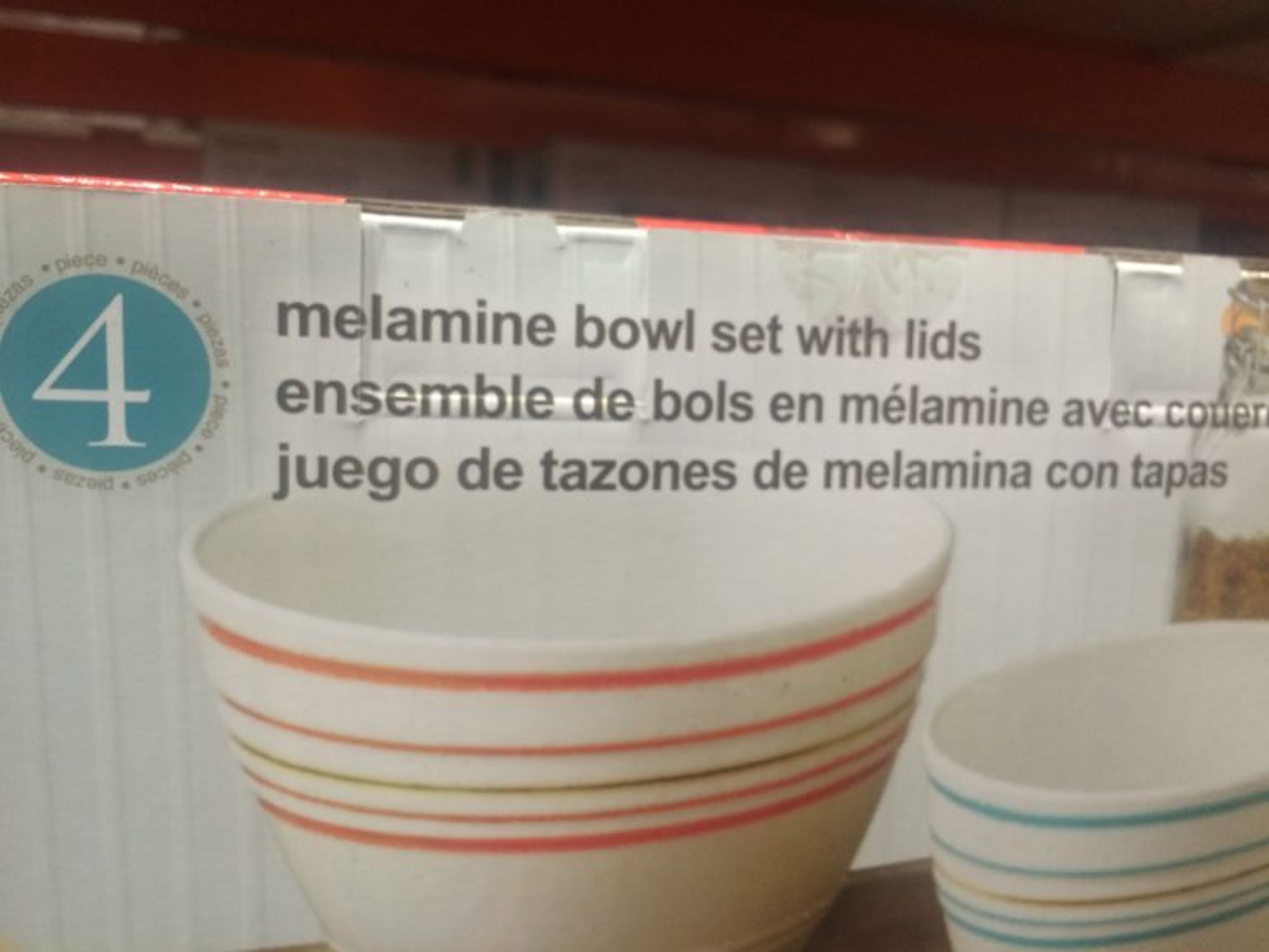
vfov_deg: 48.2
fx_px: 1063
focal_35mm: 29
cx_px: 634
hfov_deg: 61.7
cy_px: 476
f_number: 2.2
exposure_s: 1/30
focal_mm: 4.15
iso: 160
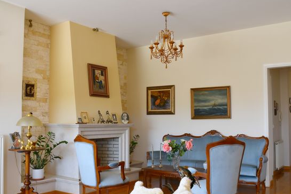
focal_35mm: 35
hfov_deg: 54.4
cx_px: 154
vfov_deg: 37.9
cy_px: 102
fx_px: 283
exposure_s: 1/10
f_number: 10
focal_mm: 18
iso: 100
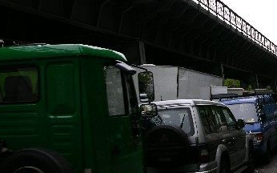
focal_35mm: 63
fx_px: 475
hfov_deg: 31.5
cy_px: 62
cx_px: 229
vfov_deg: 20.6
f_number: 4.5
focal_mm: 8.9
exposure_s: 1/70.7
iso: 50
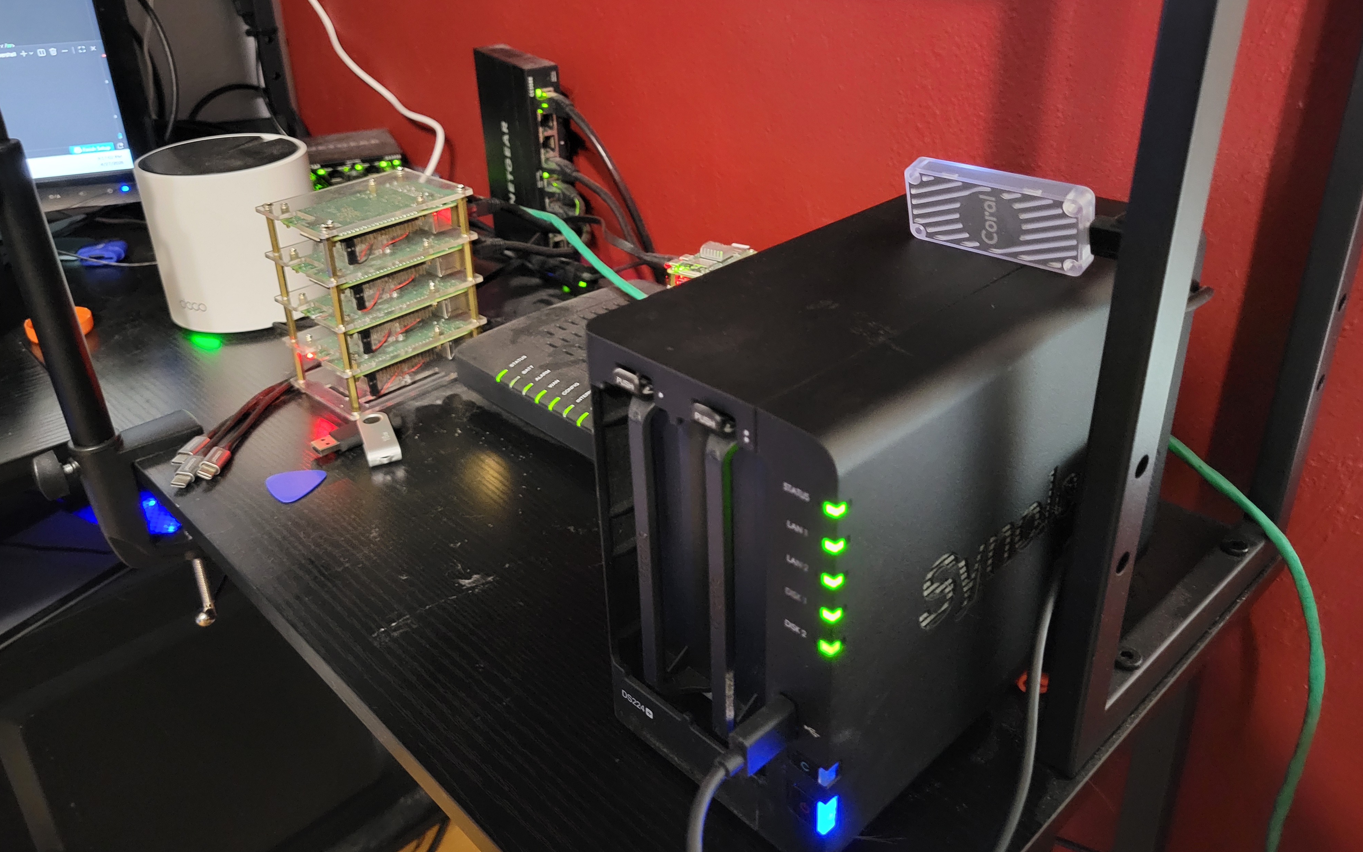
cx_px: 683
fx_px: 1040
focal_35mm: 28
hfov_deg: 66.5
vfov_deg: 44.4
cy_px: 359
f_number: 1.8
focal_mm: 5.4
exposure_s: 1/21.2
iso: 1250
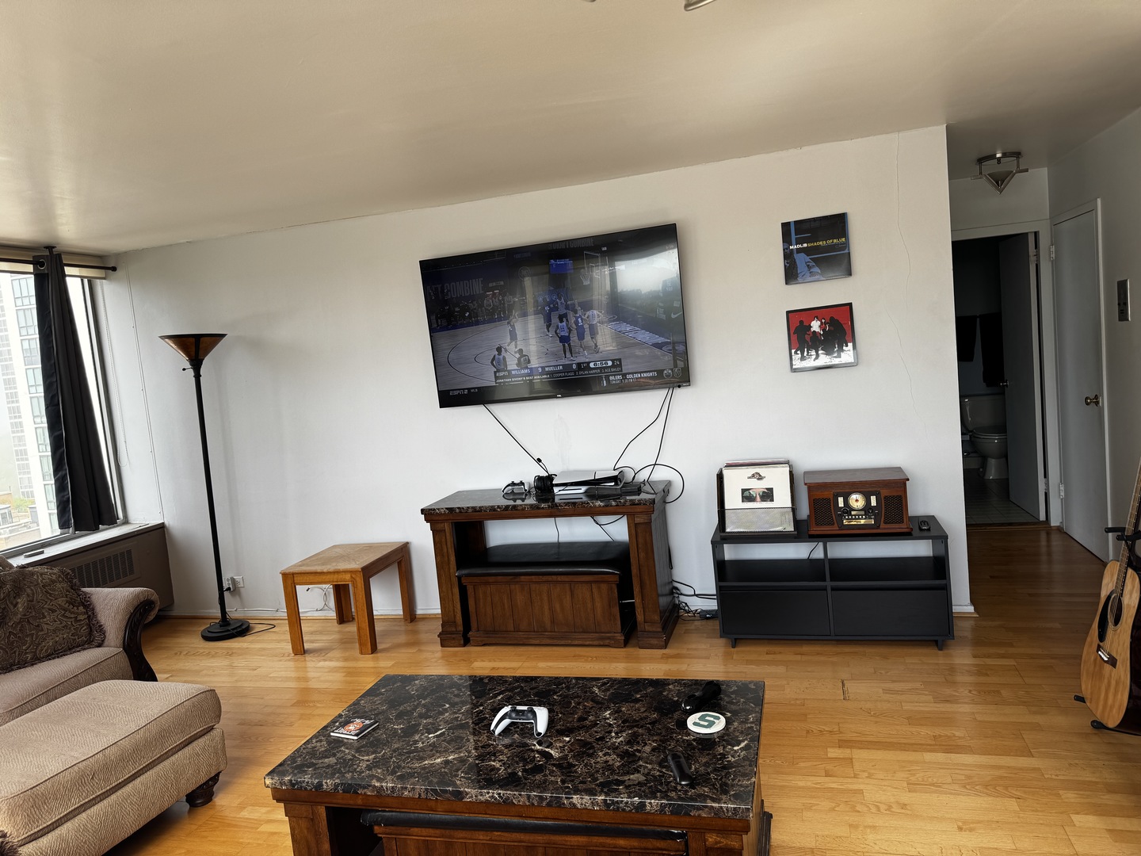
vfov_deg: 56.8
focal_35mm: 24
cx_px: 570
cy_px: 428
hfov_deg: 71.6
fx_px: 791
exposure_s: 1/448
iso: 80
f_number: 1.78
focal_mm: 6.76
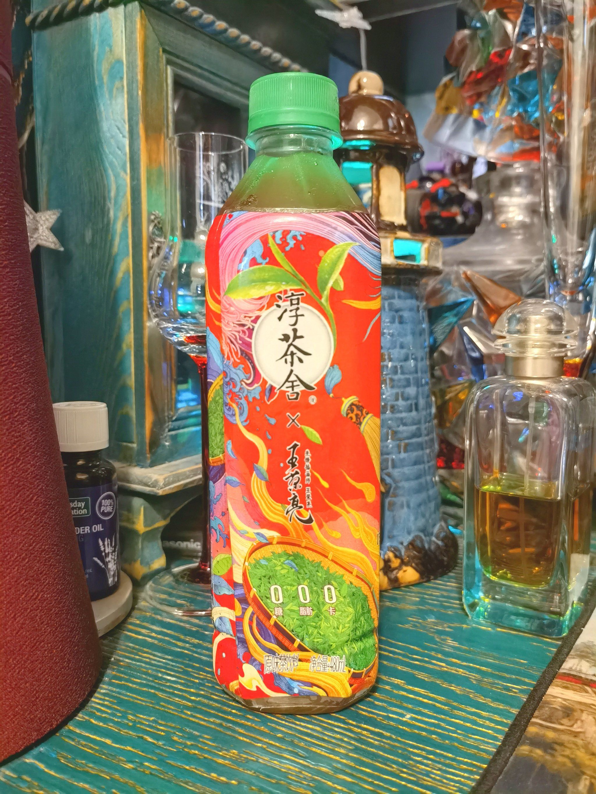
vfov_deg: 61.7
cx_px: 298
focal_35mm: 29
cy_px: 397
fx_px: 666
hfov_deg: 48.2
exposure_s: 1/25
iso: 800
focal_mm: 6.67
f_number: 1.9
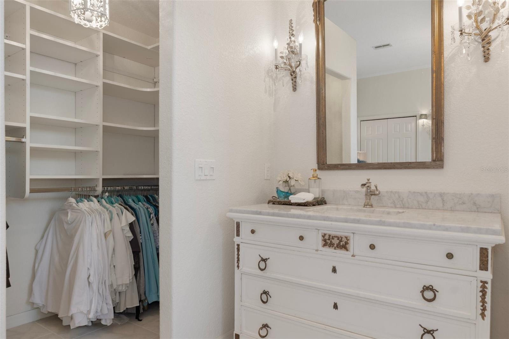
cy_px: 170
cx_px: 254
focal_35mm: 22
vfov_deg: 56.1
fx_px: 318
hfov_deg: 77.3
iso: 250
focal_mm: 15
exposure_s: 1/2
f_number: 8
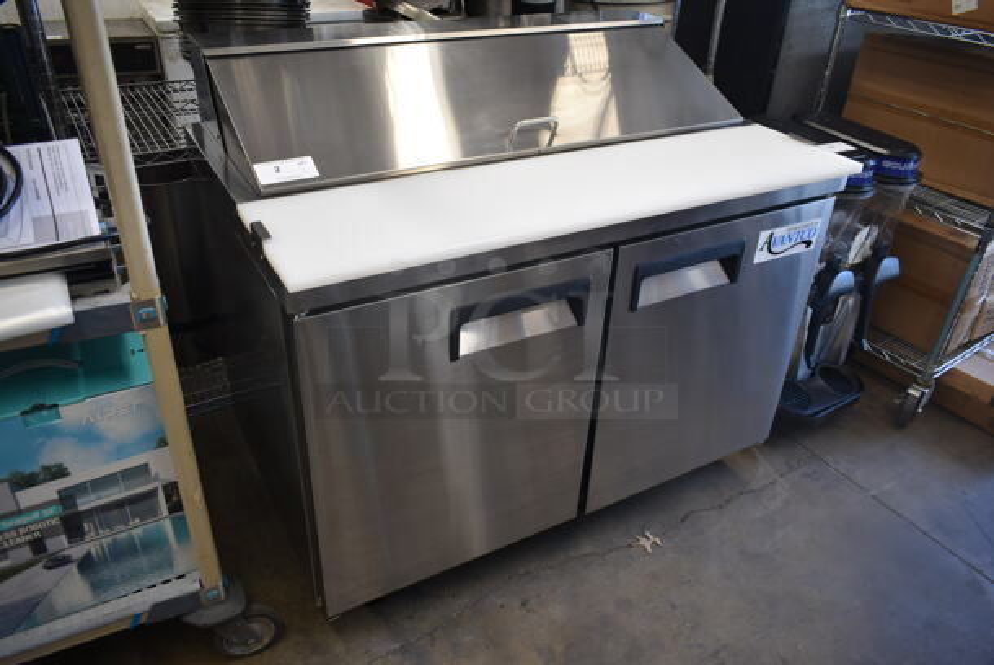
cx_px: 497
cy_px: 332
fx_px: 746
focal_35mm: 27
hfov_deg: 67.3
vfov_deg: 48.0
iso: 200
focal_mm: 18
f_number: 3.5
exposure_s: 1/30
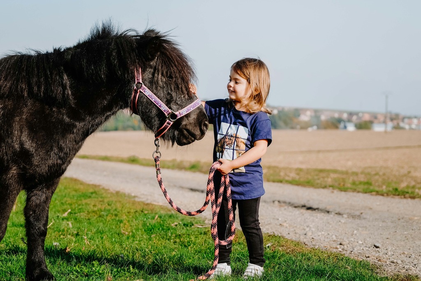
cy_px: 140
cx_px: 210
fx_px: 1228
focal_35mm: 105
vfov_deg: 13.0
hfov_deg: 19.5
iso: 400
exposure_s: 1/2000
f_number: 4
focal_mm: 70
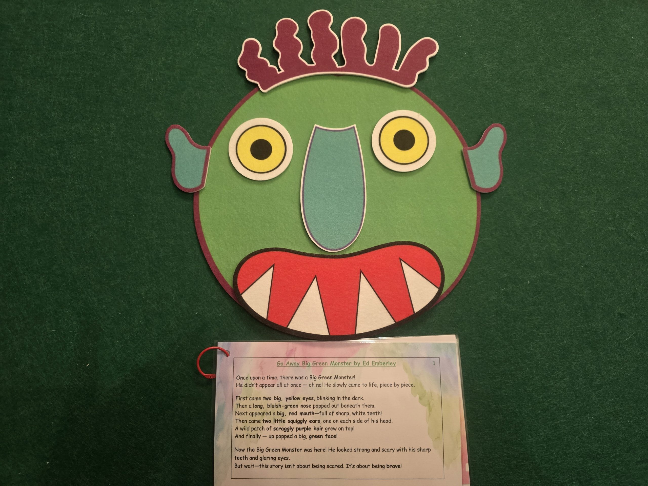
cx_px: 324
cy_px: 243
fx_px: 431
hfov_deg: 73.9
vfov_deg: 58.9
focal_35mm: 23
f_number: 1.7
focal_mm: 6.3
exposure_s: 1/120
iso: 500
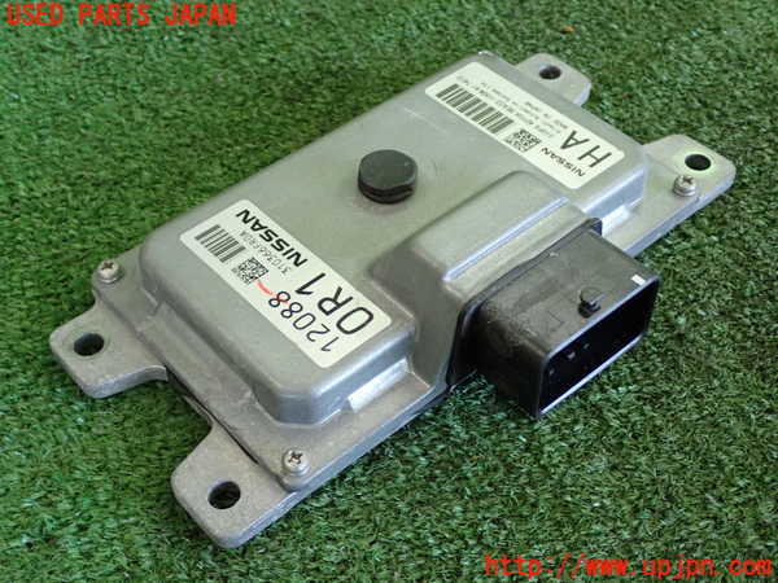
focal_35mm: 47
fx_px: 1056
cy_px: 292
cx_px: 389
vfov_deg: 30.9
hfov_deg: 40.4
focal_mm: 8.4
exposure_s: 1/125
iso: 640
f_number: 3.1
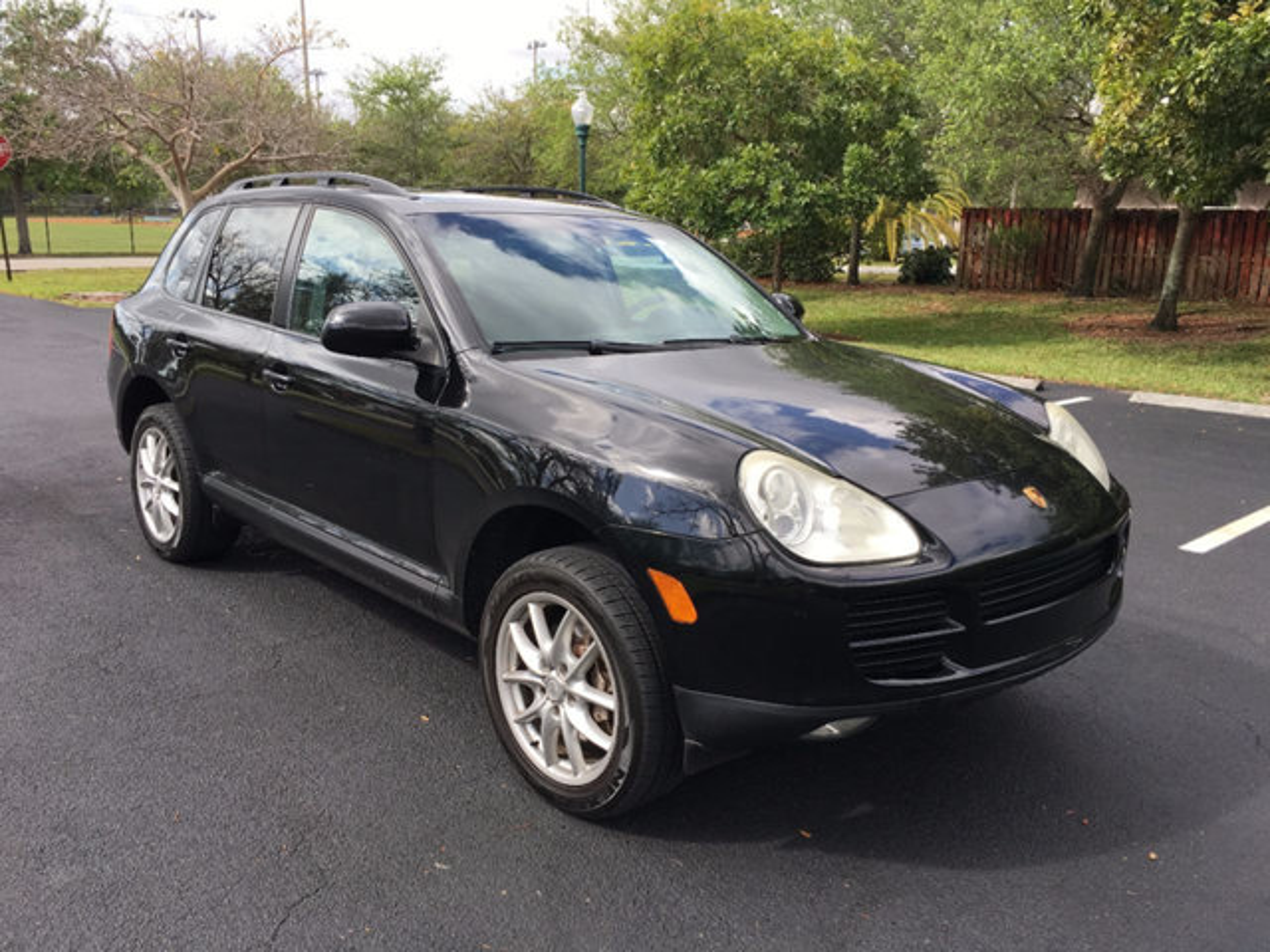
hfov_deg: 61.7
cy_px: 476
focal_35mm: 29
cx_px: 635
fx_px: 1064
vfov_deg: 48.2
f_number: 2.2
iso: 25
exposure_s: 1/484
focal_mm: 4.15
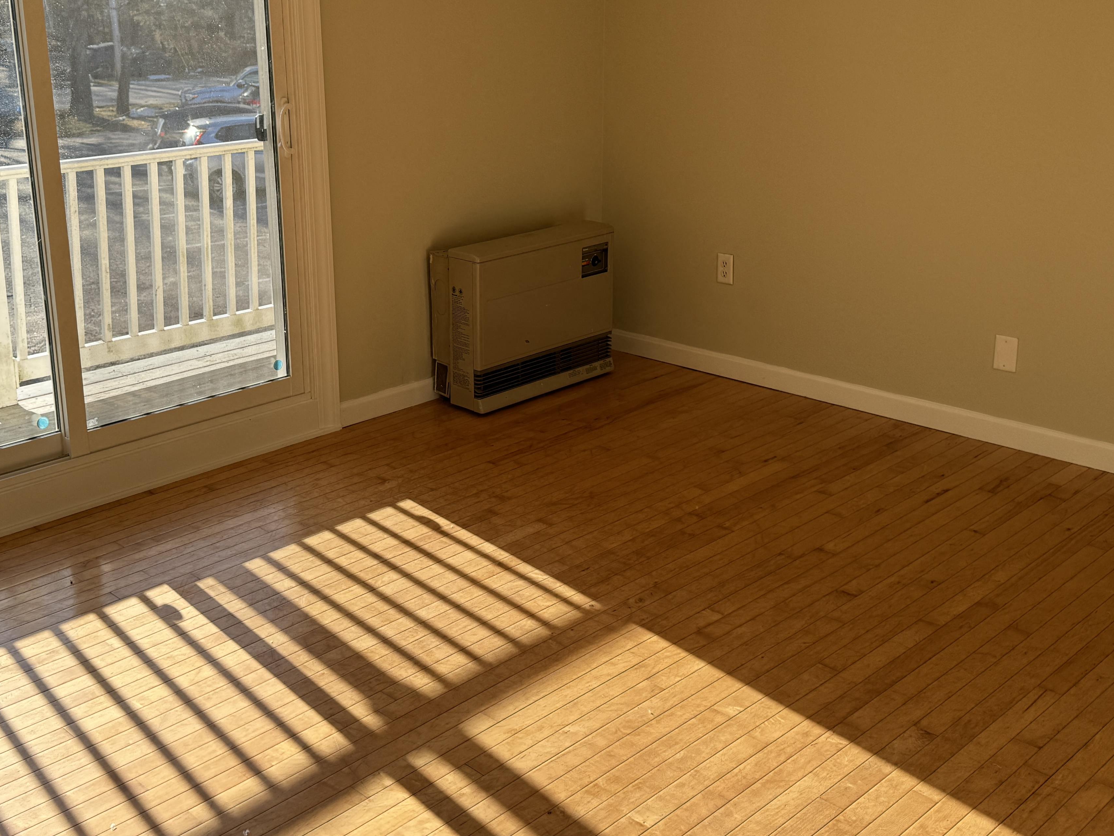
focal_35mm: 40
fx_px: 1287
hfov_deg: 46.6
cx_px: 455
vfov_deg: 35.8
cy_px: 317
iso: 80
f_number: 1.78
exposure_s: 1/364
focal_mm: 6.86
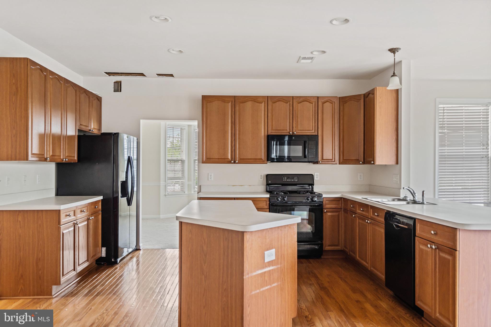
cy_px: 164
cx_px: 246
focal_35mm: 27
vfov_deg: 47.9
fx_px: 368
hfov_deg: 67.4
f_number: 4
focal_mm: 27
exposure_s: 1/13
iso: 400
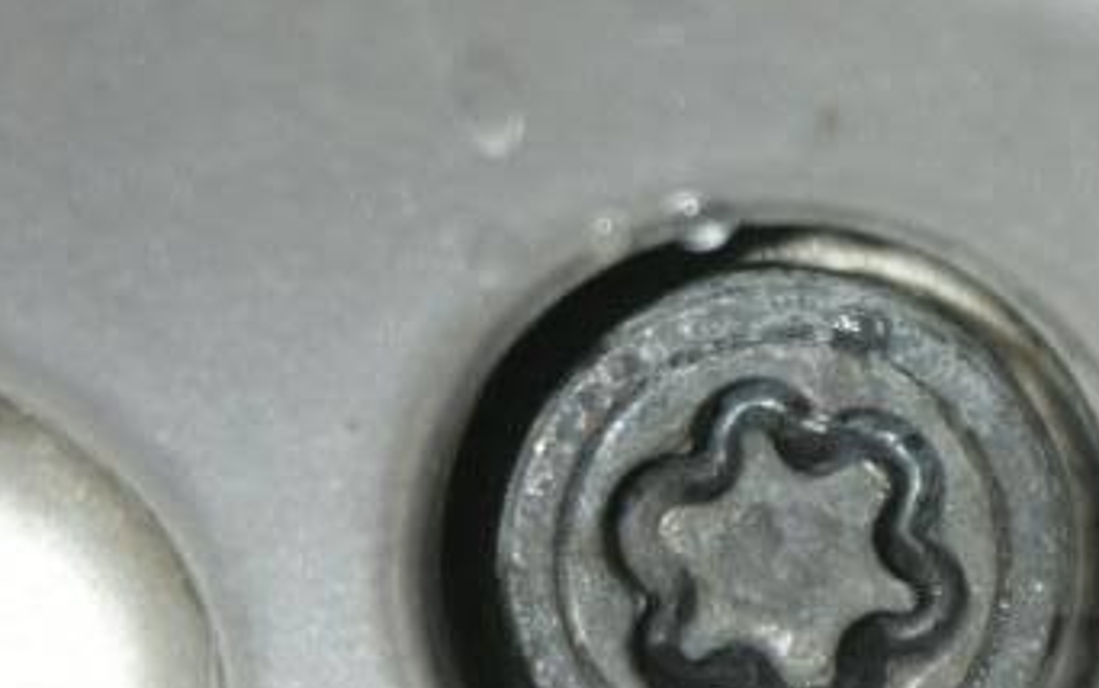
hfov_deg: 8.3
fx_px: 7520
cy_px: 604
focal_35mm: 251
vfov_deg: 5.2
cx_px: 826
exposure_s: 1/125
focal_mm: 70
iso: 400
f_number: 5.6
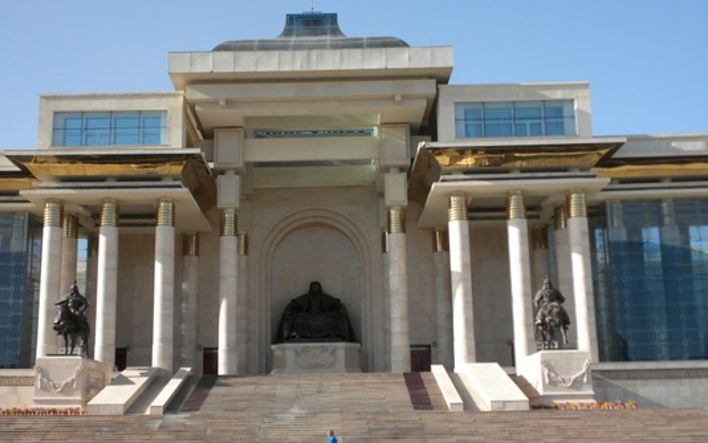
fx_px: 907
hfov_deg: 42.5
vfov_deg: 27.4
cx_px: 297
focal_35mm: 47
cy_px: 248
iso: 65
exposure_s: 1/460
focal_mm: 6.6
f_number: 3.5
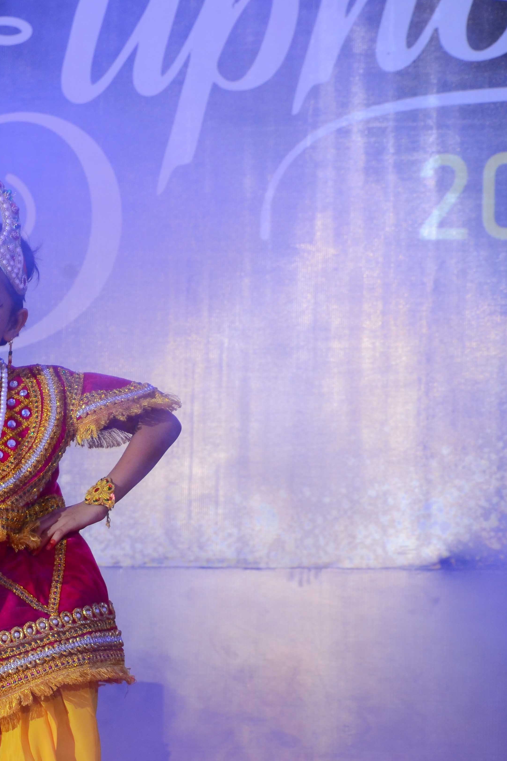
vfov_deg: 8.7
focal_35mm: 238
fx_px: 5022
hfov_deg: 5.8
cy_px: 380
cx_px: -48
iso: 320
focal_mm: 105
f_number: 10
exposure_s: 1/125
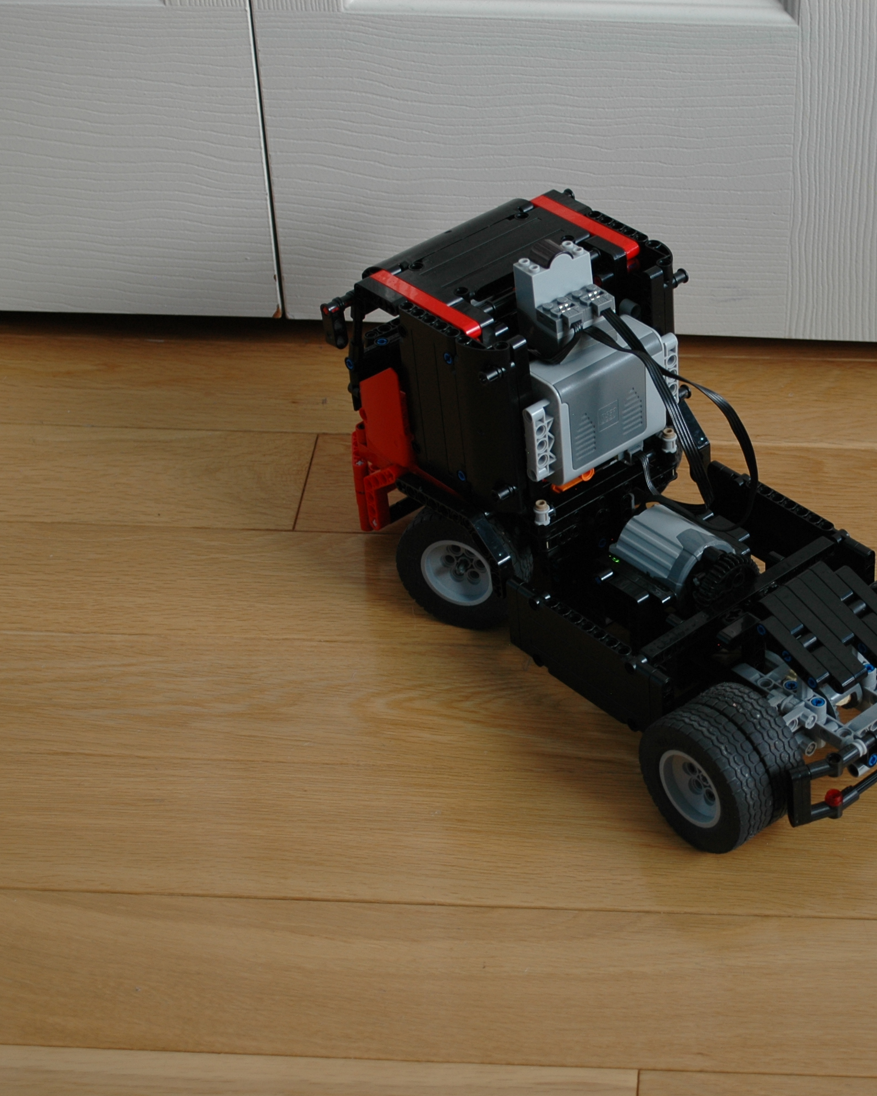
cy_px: 548
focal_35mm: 72
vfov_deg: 26.4
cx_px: 661
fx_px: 2336
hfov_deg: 21.1
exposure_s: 1/2
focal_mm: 34
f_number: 5
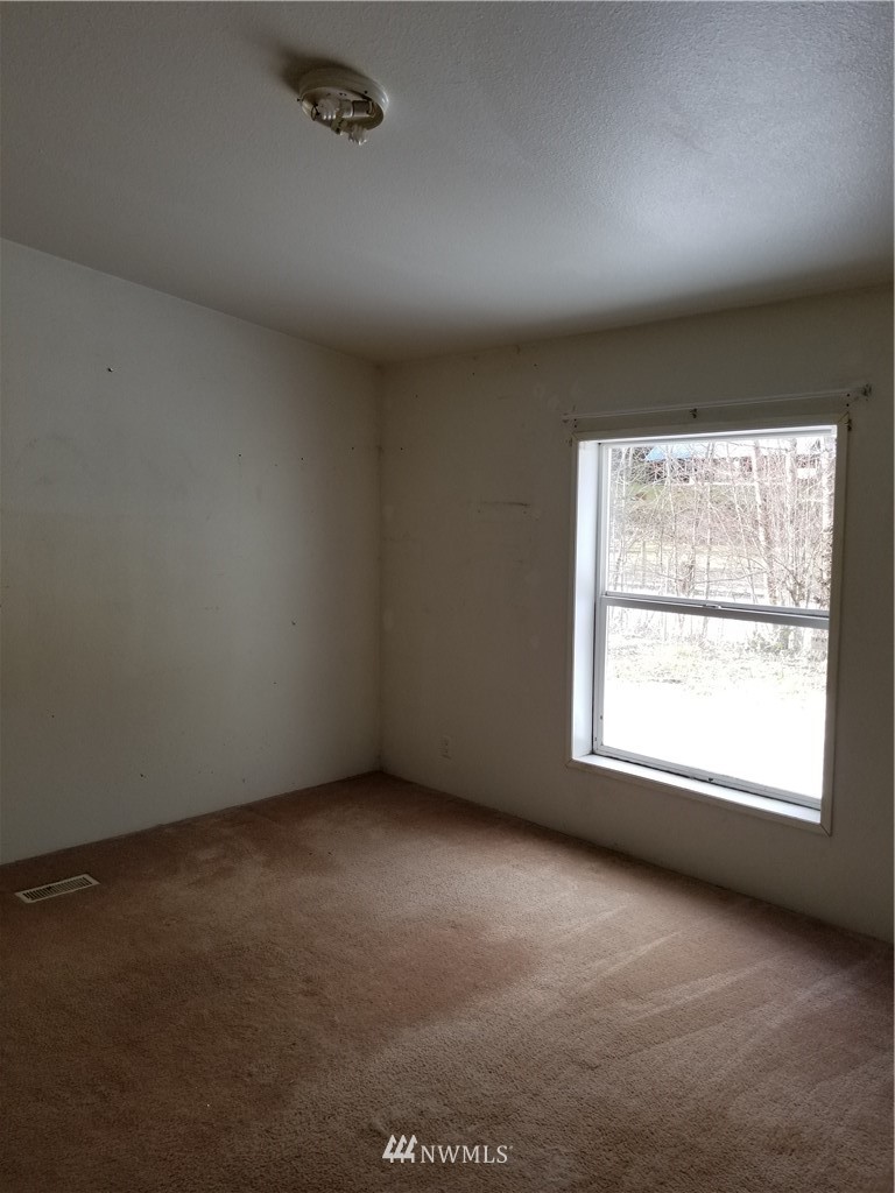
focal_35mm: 26
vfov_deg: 67.3
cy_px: 596
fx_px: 896
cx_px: 448
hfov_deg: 53.1
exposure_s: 1/202
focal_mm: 4.25
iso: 50
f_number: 1.7
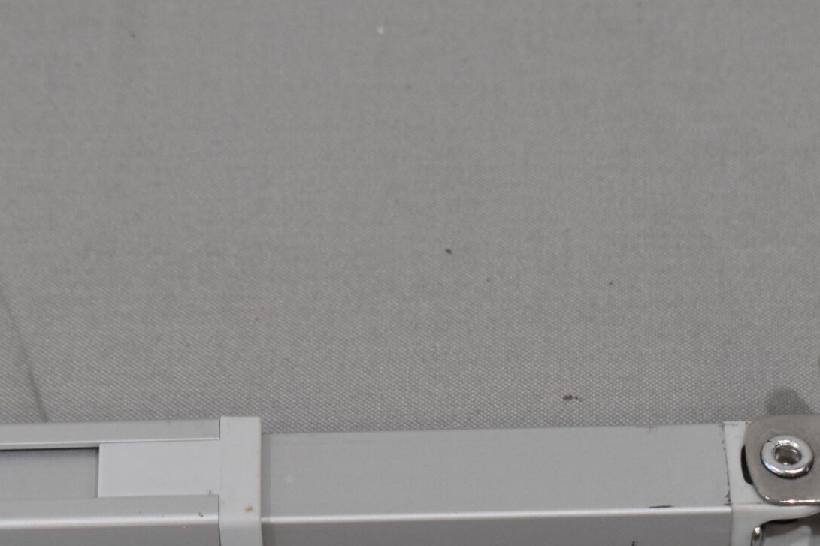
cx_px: 494
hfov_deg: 12.2
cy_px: 514
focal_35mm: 169
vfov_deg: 8.1
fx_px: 3849
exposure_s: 1/125
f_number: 5.6
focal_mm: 48
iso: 400
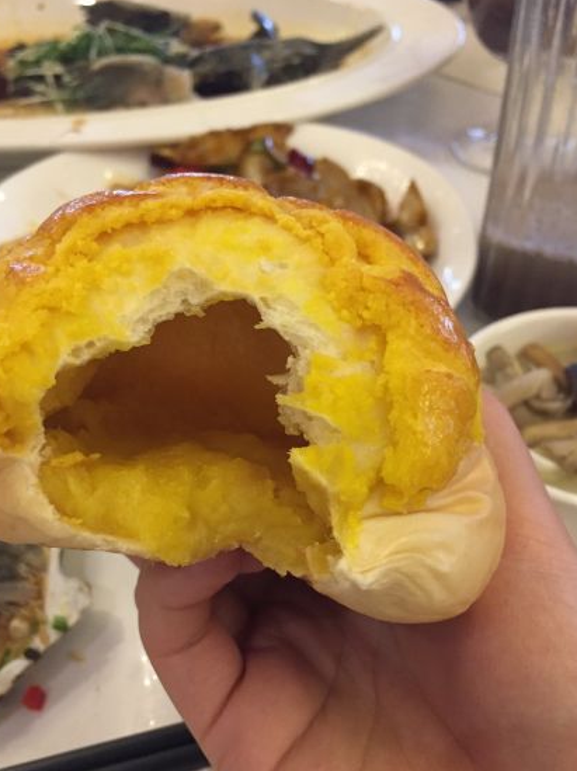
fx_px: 823
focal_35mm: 37
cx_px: 238
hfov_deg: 38.5
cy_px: 455
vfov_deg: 49.9
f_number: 2.2
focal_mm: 4.15
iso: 250
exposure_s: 1/33
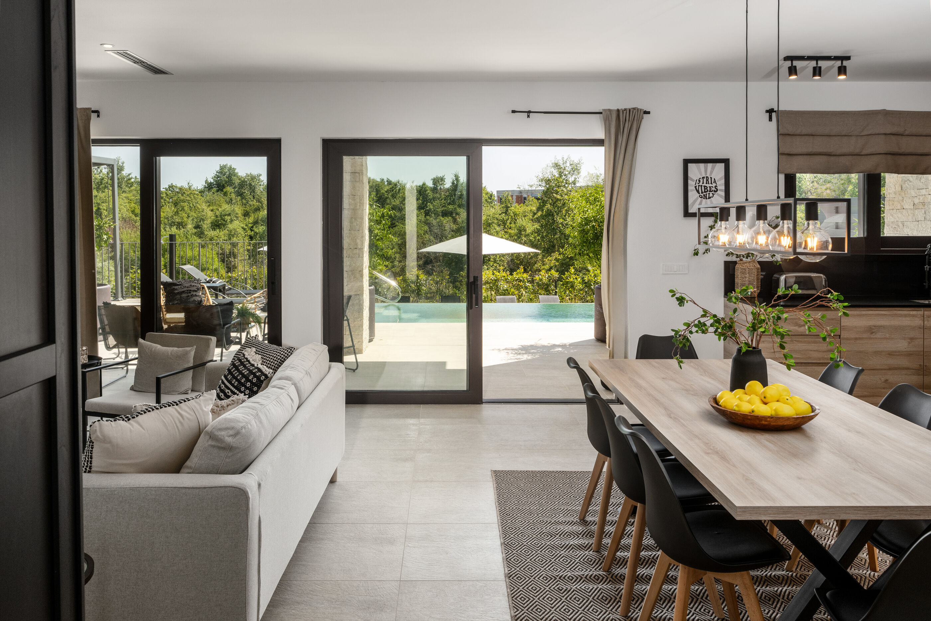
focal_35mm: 27
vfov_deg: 47.9
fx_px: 698
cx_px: 466
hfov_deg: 67.4
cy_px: 310
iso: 320
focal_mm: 18.4
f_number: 10
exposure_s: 1/200
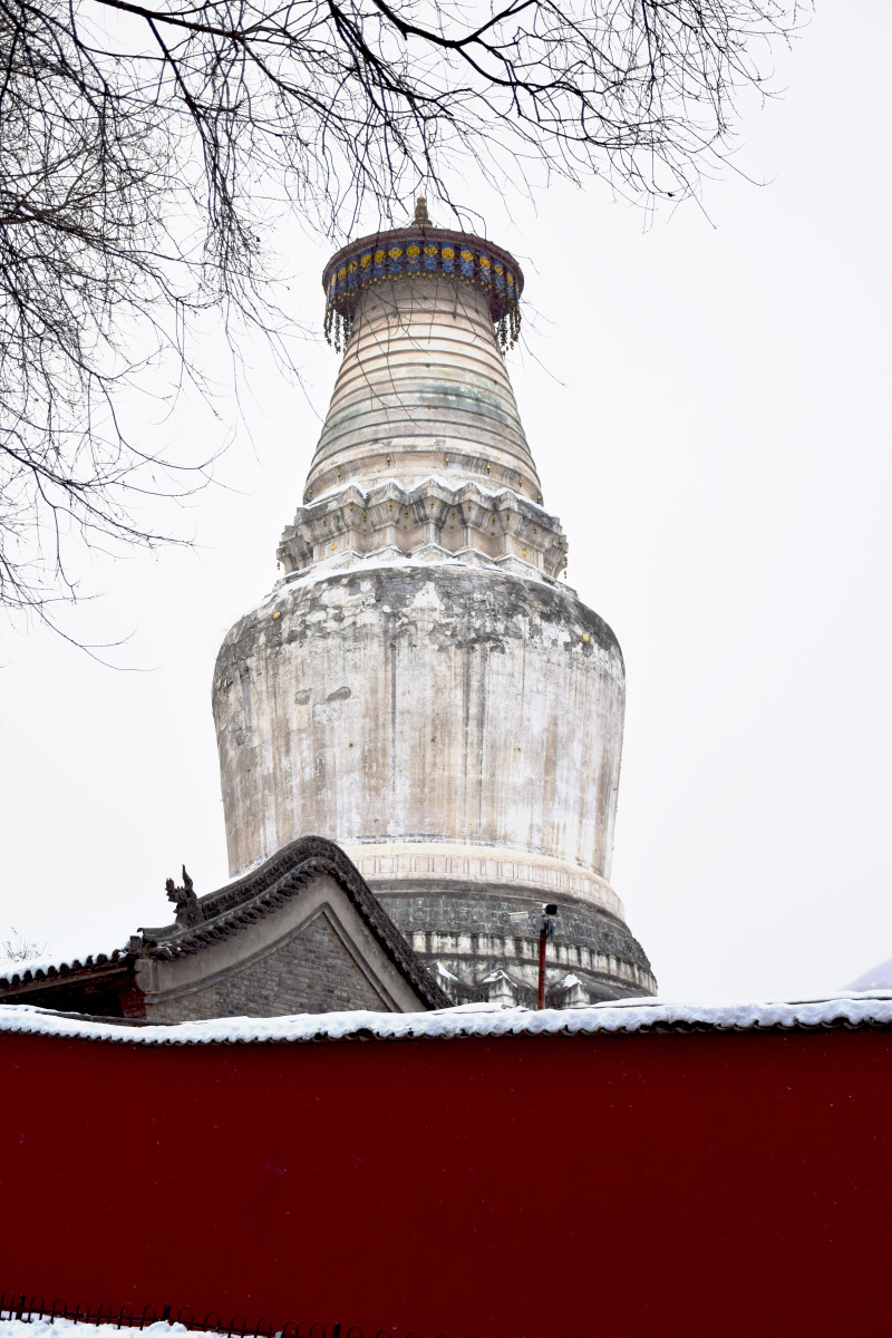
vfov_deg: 37.9
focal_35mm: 52
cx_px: 446
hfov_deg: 25.8
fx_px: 1951
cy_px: 669
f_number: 5
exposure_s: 1/100
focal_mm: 35
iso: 100
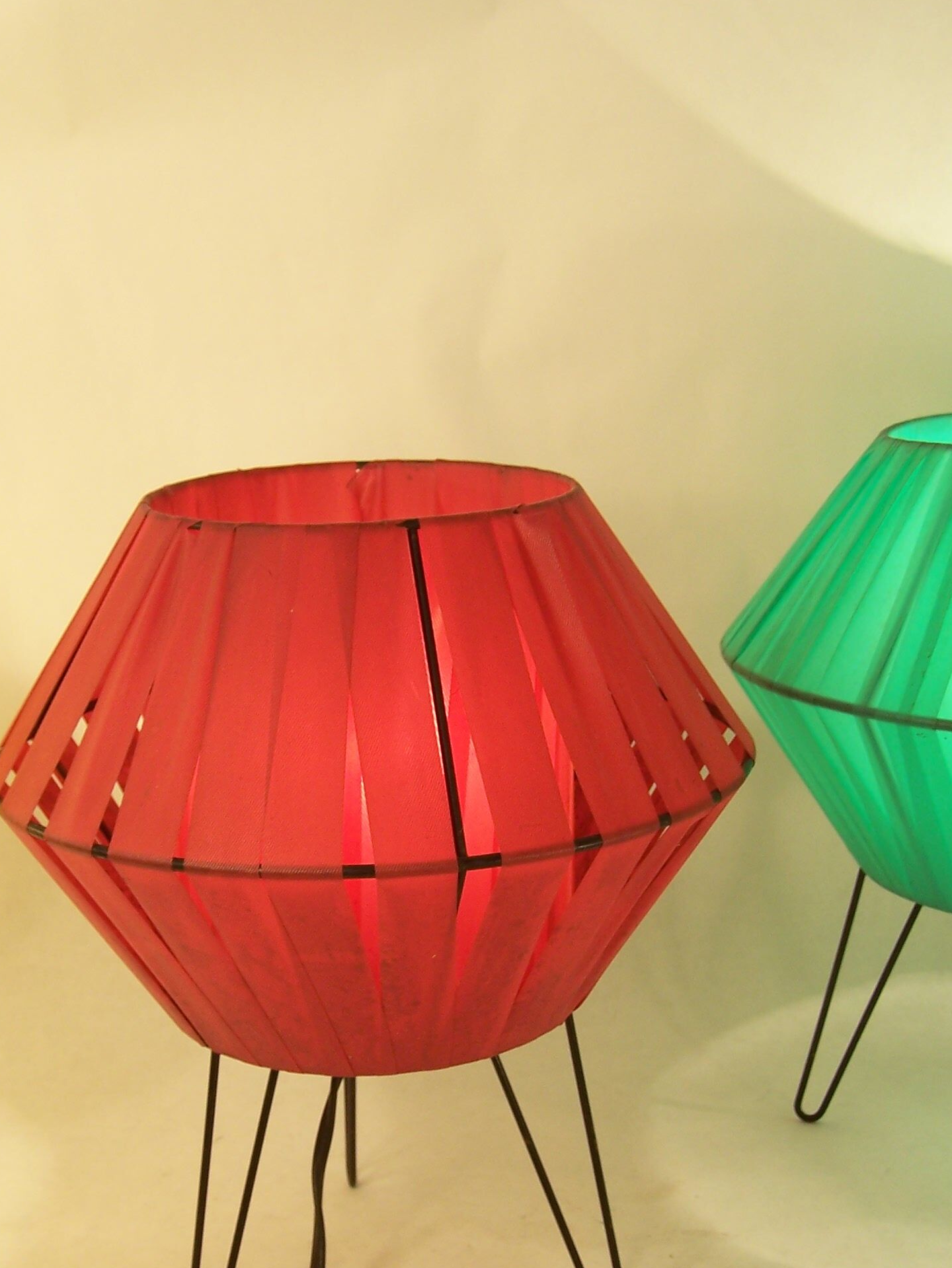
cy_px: 826
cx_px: 364
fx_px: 1869
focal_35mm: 51
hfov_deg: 28.5
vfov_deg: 37.2
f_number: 2.8
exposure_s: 1/60
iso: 80
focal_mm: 6.3
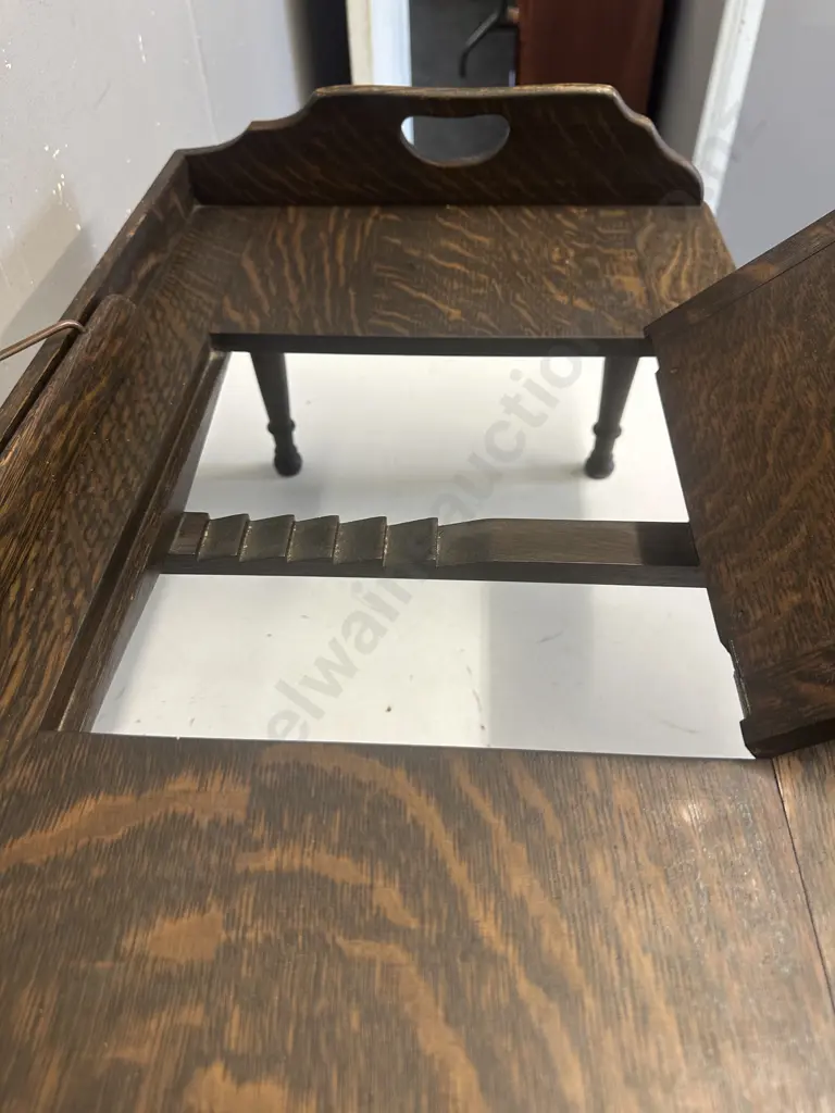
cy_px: 556
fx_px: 772
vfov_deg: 71.6
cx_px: 418
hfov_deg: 56.8
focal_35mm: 24
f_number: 1.78
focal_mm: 6.86
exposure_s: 1/100
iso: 160
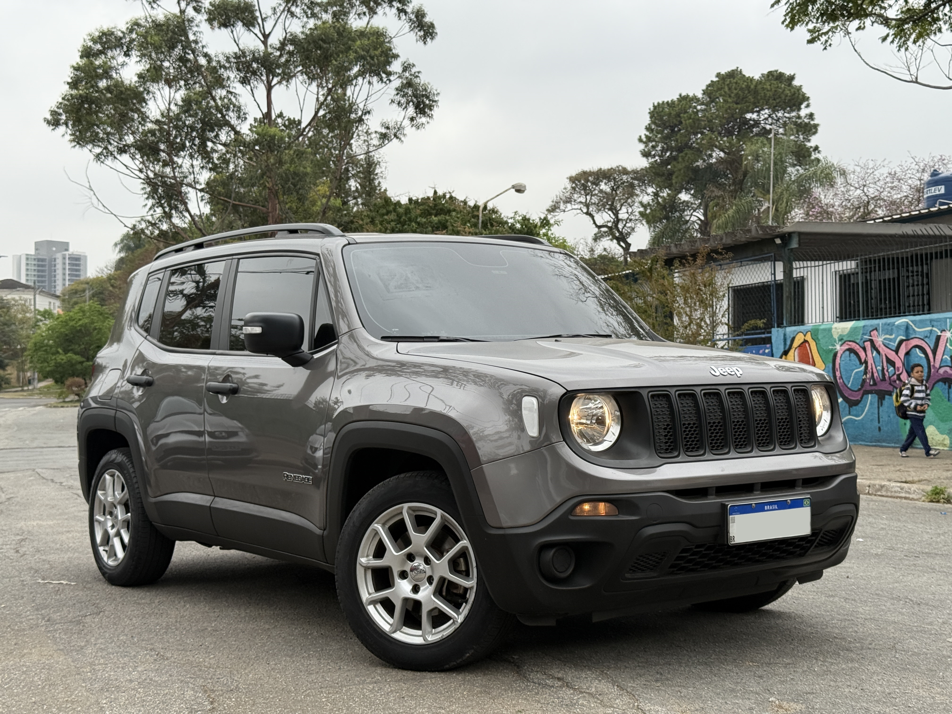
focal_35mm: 48
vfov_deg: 30.3
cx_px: 476
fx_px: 1320
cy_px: 357
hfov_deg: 39.7
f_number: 1.78
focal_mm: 6.76
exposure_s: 1/1608
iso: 64
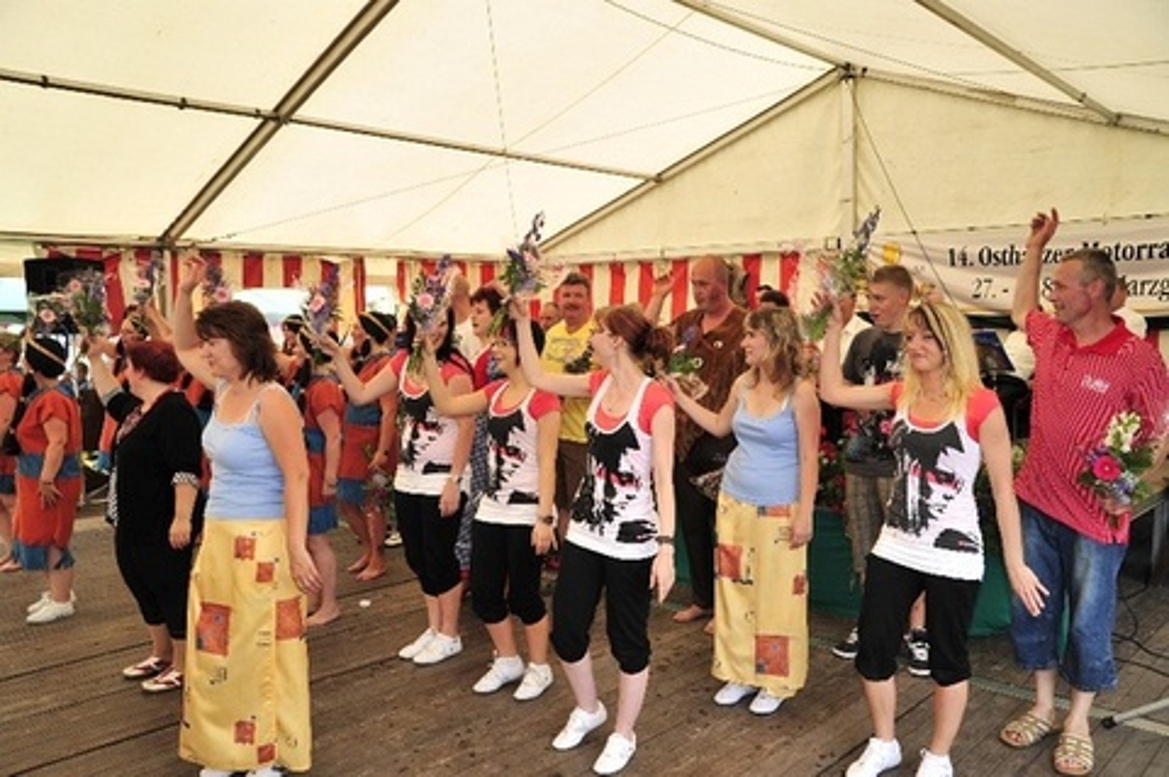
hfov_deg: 65.5
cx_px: 584
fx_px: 908
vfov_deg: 46.3
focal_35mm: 28
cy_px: 388
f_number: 5
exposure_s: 1/125
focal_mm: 28
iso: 200
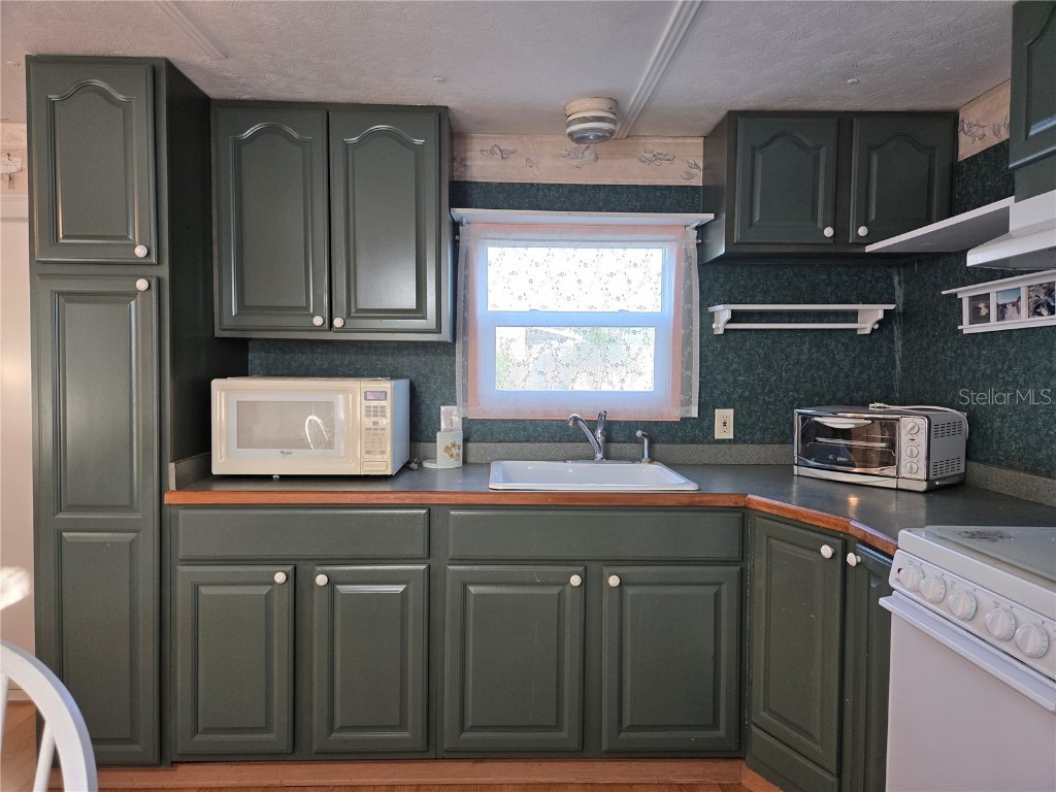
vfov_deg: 58.9
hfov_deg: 73.9
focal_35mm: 23
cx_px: 528
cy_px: 396
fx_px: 702
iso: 160
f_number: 1.8
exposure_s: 1/120
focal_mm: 5.4
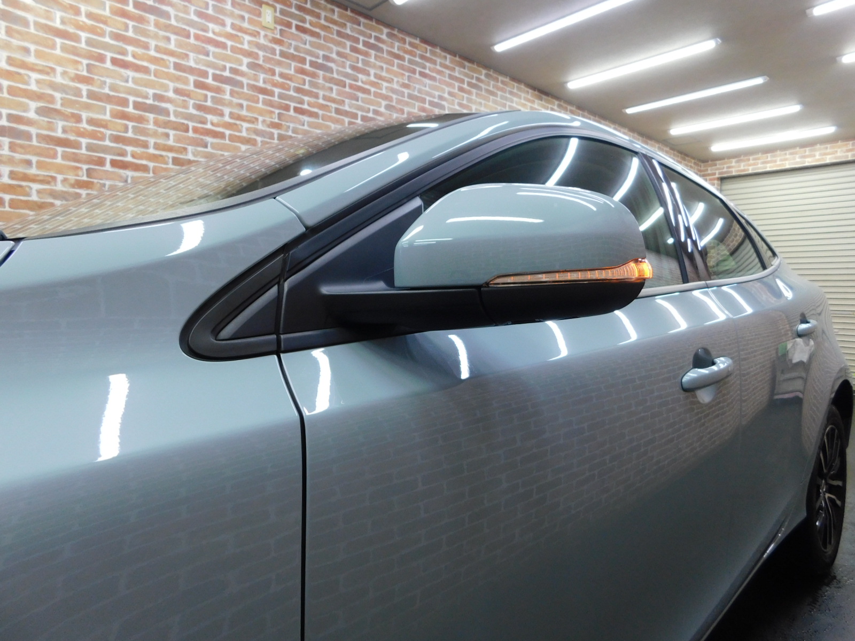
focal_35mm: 23
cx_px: 428
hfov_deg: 73.9
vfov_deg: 58.9
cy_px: 320
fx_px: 568
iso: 200
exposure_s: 1/30
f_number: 3
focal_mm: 4
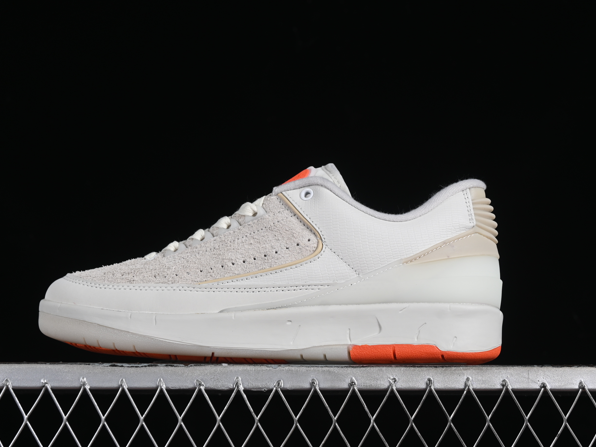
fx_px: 1412
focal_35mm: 82
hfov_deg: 23.8
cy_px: 225
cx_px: 276
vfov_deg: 18.0
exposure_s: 1/80
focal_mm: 50
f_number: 8
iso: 160
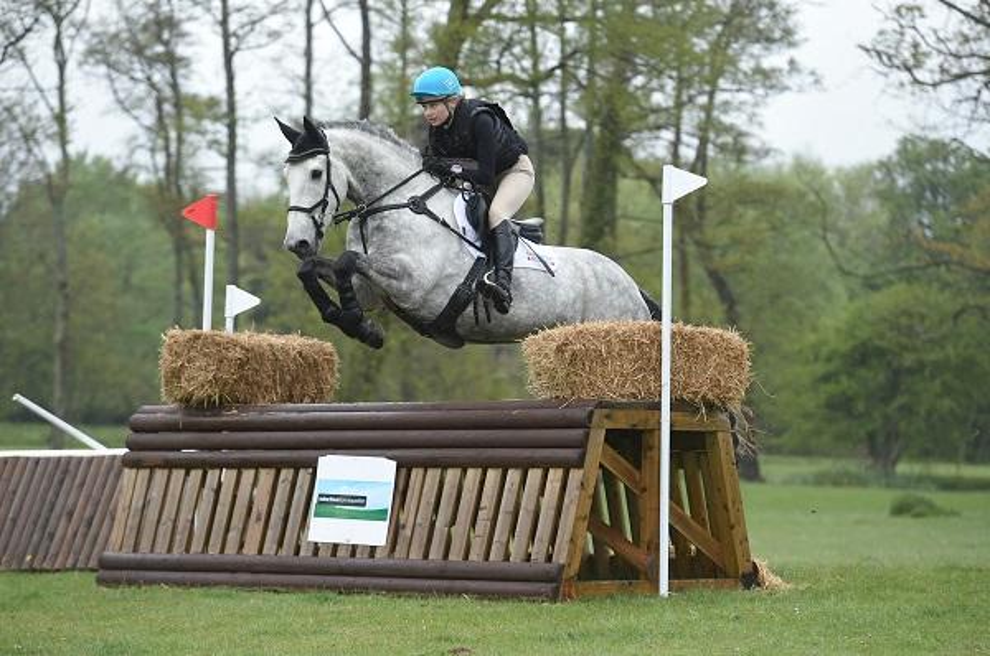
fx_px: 3981
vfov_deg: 9.4
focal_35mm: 145
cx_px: 495
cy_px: 328
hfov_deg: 14.2
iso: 720
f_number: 4
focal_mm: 145
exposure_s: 1/1600
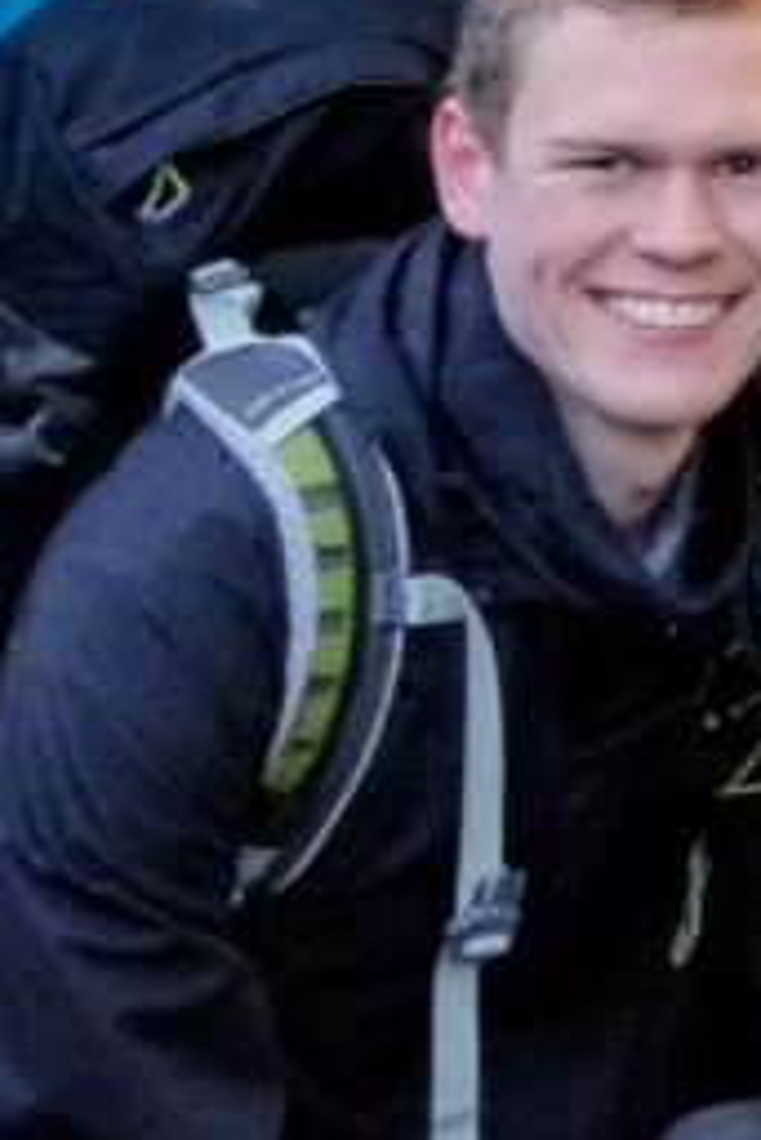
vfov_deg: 13.2
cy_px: -223
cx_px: 2207
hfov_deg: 7.9
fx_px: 4813
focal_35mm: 152
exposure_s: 1/138
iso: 50
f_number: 1.7
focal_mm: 4.3
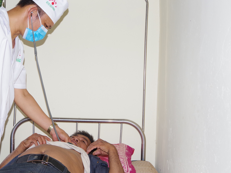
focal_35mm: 46
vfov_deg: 31.5
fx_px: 307
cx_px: 67
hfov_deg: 40.4
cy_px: 80
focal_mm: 21
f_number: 5.6
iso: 400
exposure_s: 1/60
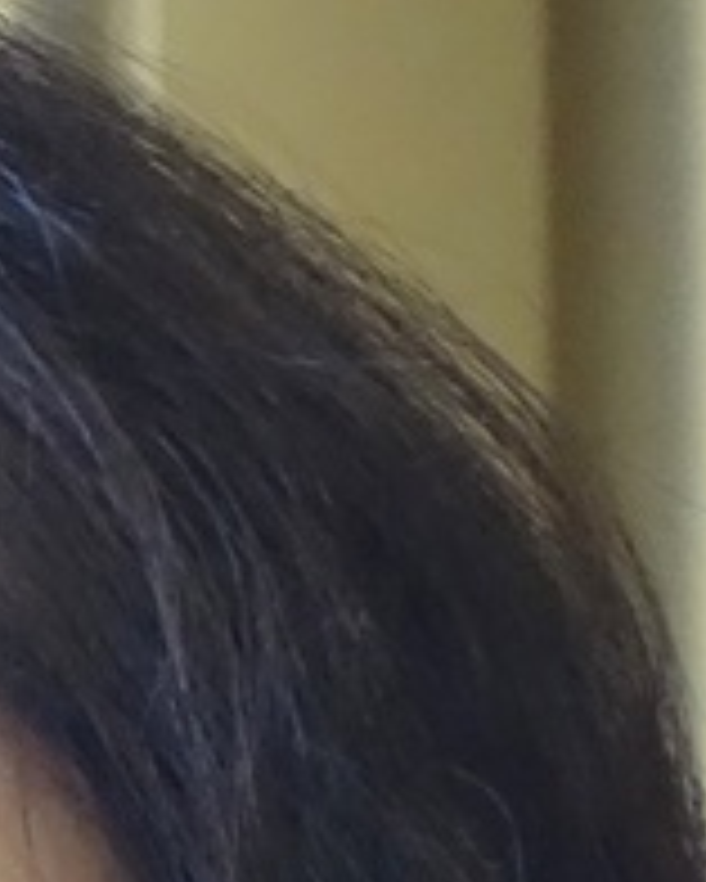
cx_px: -470
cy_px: 1886
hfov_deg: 3.7
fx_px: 10753
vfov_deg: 4.6
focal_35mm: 412
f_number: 4.5
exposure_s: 1/100
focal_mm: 31.83
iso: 3200
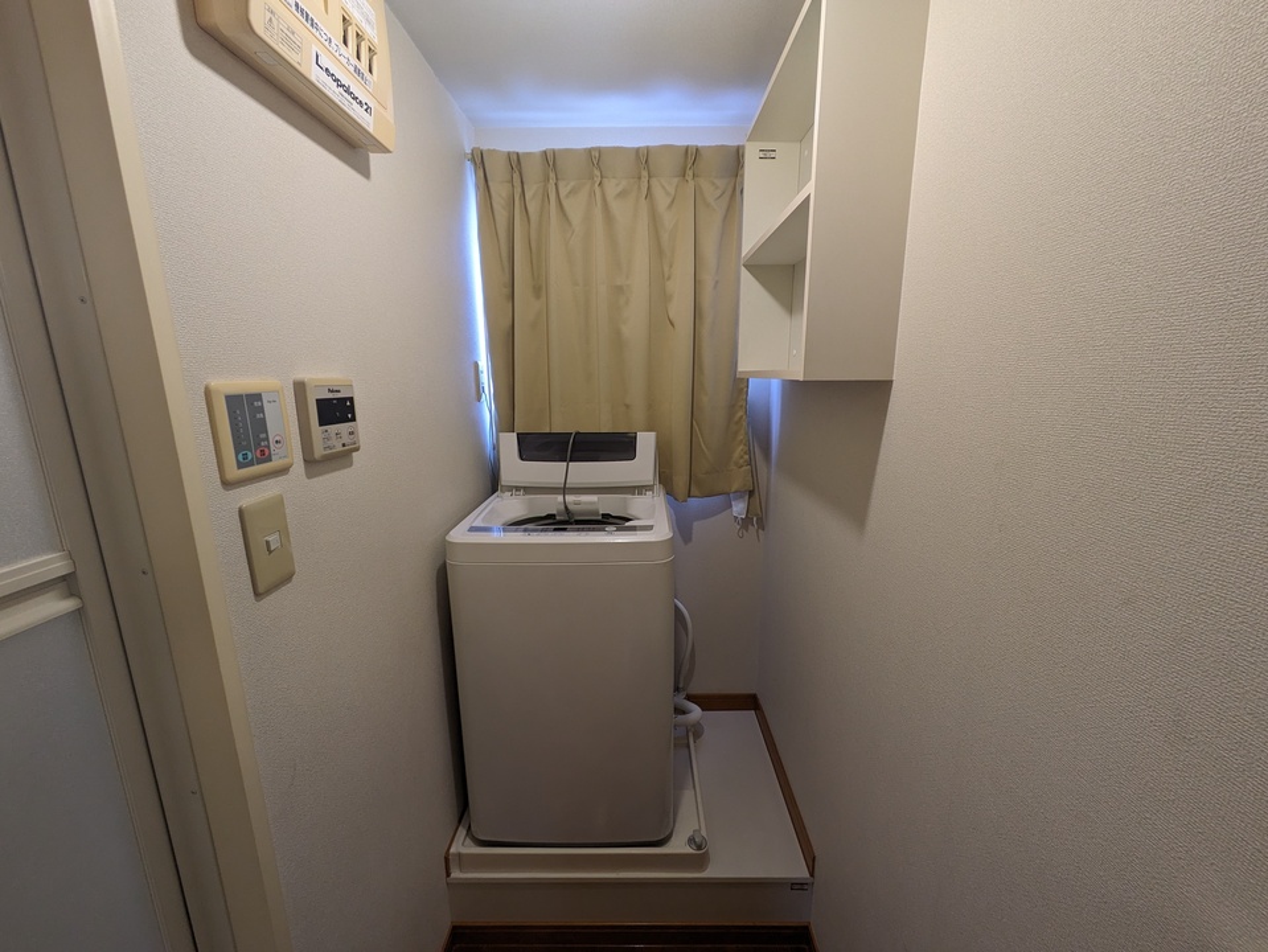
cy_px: 476
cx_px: 634
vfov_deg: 85.7
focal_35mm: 14
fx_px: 513
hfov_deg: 102.0
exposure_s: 1/30
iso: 74
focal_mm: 1.83
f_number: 2.2
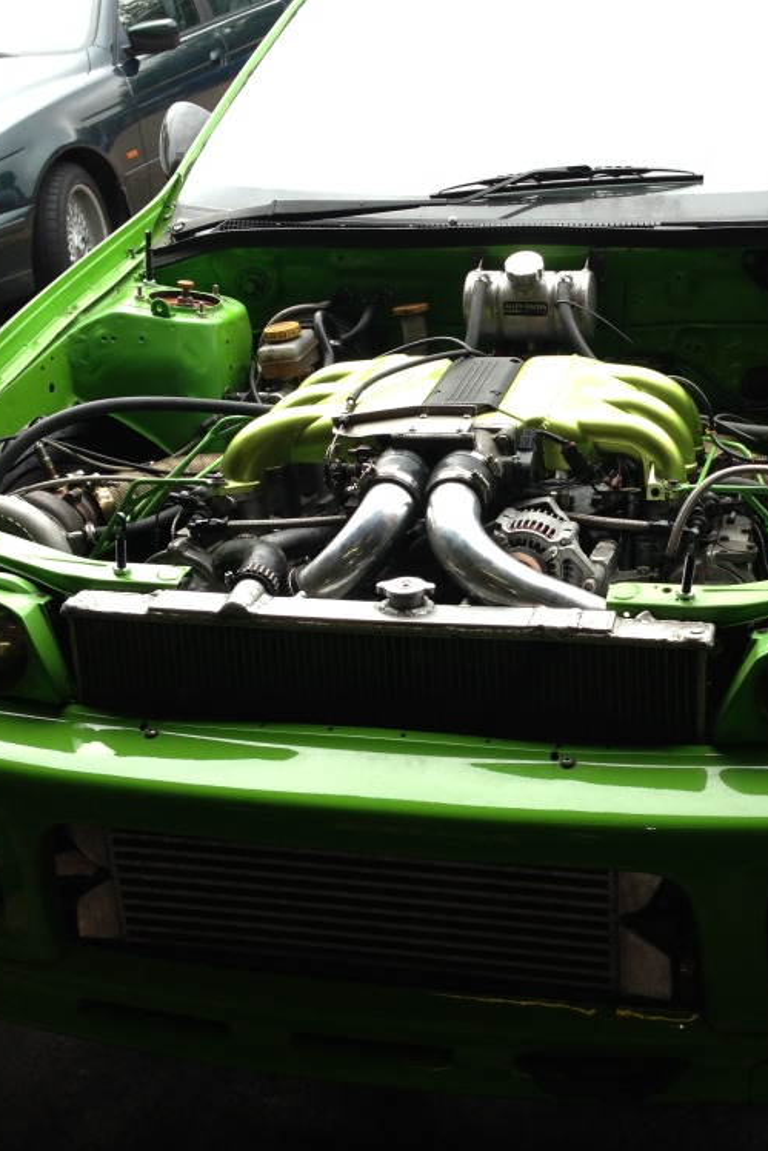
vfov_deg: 41.9
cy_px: 589
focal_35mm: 47
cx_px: 520
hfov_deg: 28.4
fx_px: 1503
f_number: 2.4
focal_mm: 4.1
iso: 64
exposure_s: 1/244
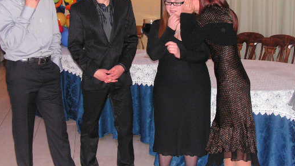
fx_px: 477
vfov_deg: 19.5
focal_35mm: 61
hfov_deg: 34.3
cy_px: 29
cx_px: 173
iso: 200
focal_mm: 7.6
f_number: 3.2
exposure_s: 1/40
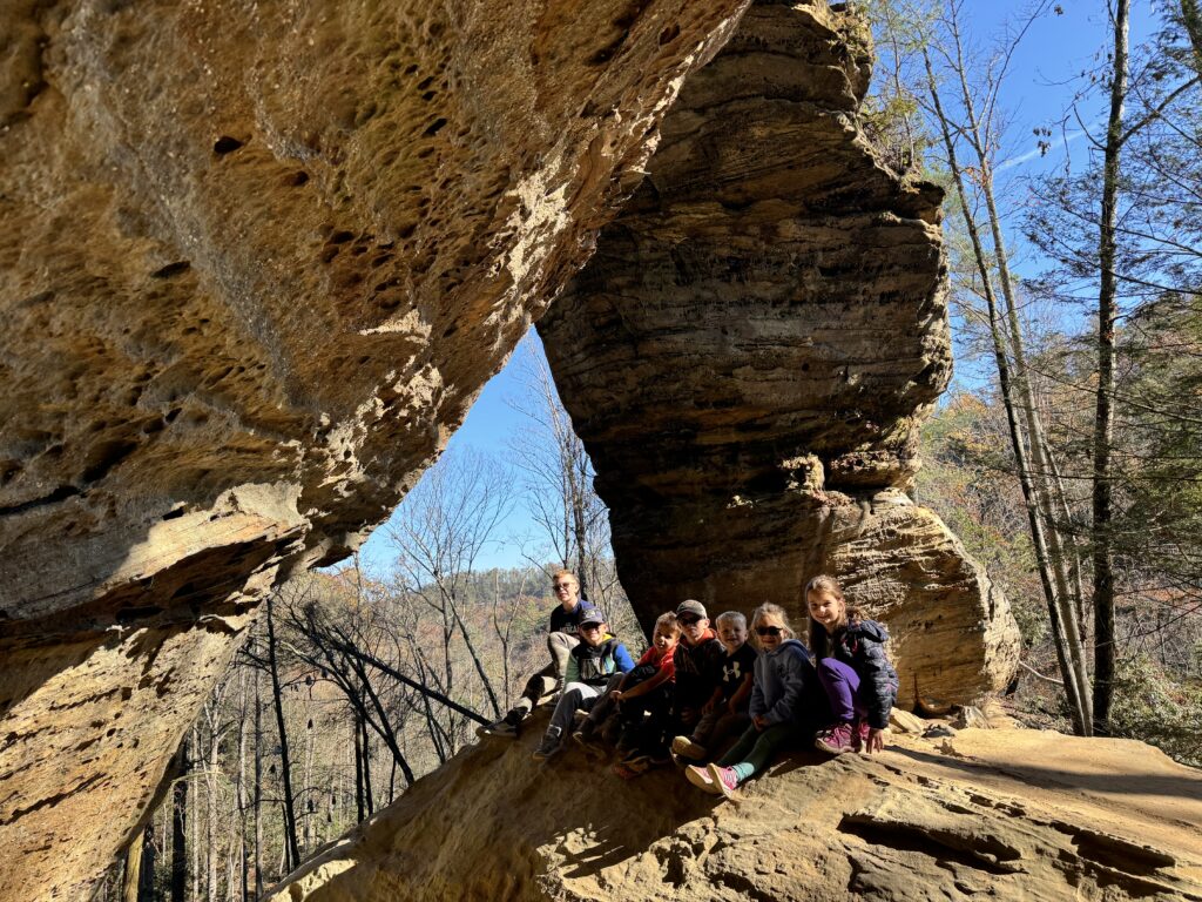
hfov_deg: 71.6
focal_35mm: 24
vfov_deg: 56.8
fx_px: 833
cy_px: 451
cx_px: 601
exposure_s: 1/671
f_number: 1.78
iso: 80
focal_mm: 6.76
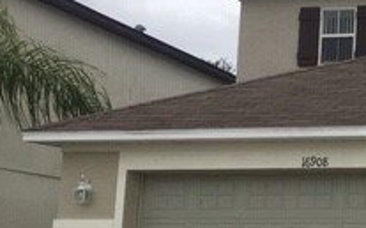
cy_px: 122
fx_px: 947
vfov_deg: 13.7
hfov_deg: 19.0
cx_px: 559
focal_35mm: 95
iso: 25
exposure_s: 1/1261
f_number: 2.2
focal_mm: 4.15
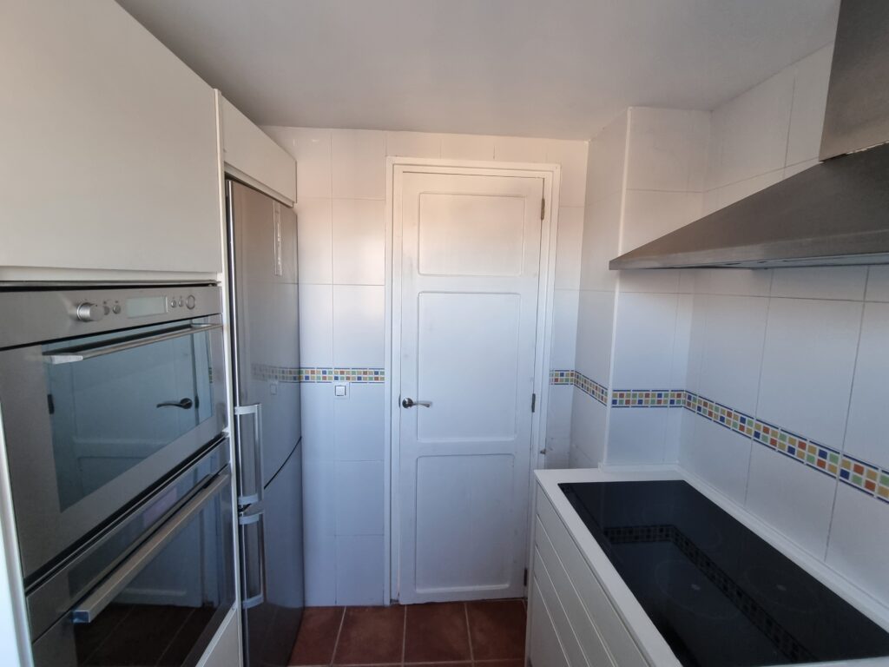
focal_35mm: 13
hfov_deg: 106.2
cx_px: 444
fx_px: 334
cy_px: 334
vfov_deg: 89.9
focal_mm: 2.2
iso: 160
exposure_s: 1/60
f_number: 2.2
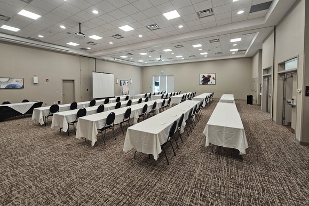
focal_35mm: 14
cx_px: 152
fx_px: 120
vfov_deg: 80.8
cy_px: 89
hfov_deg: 104.2
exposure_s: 1/60
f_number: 2.2
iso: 100
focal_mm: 2.2
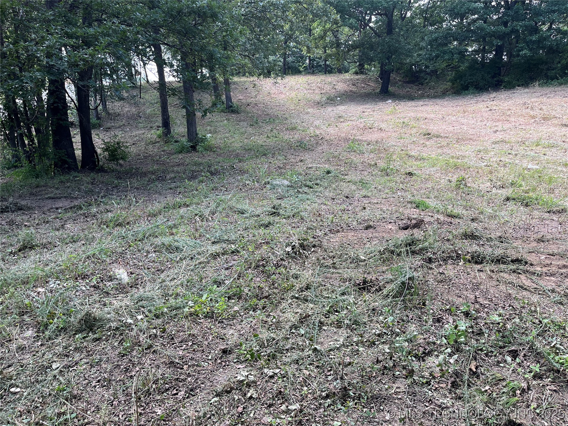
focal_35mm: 26
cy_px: 213
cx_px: 284
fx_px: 427
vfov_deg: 53.1
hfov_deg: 67.3
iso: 50
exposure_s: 1/378
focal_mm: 5.1
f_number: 1.6
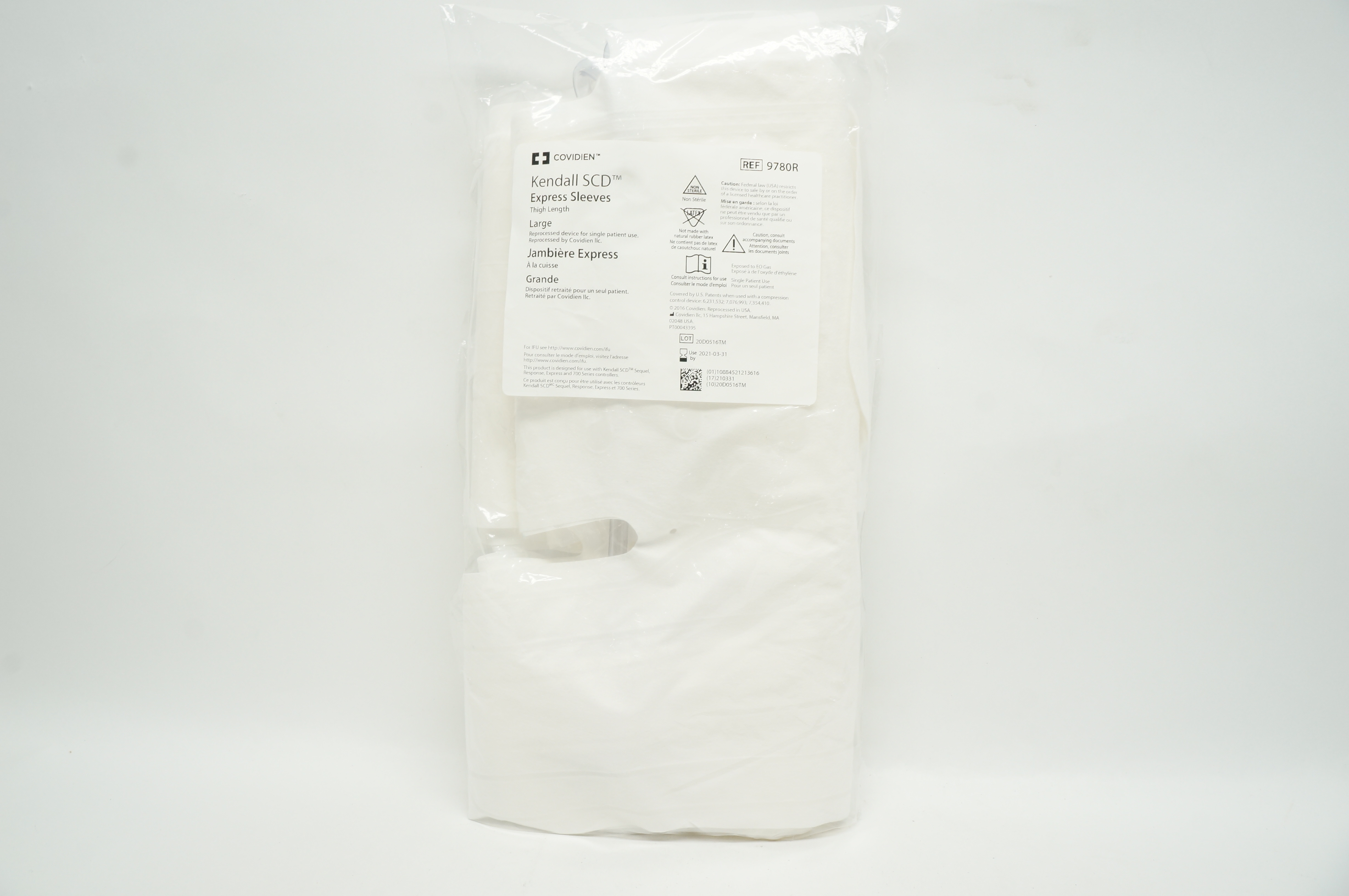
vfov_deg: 47.8
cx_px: 674
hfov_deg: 67.4
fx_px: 1011
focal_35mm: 27
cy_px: 448
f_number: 10
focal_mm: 18
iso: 400
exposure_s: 1/25
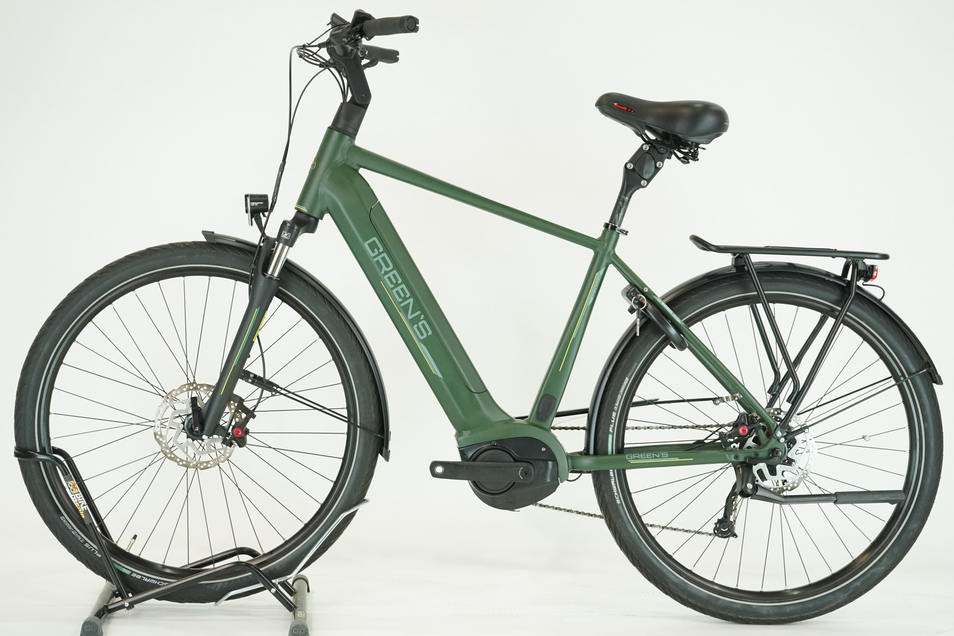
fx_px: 1590
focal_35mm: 60
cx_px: 477
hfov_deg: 33.4
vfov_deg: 22.6
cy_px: 318
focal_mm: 60
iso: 1600
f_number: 5
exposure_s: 1/200
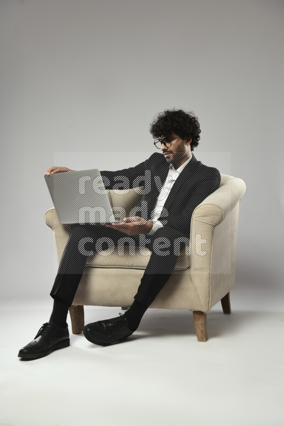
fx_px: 473
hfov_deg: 33.4
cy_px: 213
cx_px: 142
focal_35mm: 40
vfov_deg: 48.5
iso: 400
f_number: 5.6
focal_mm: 40
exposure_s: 1/125
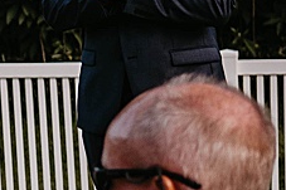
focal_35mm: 247
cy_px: -41
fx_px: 1961
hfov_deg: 7.7
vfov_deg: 5.5
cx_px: -437
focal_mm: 35
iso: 400
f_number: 2.8
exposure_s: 1/800
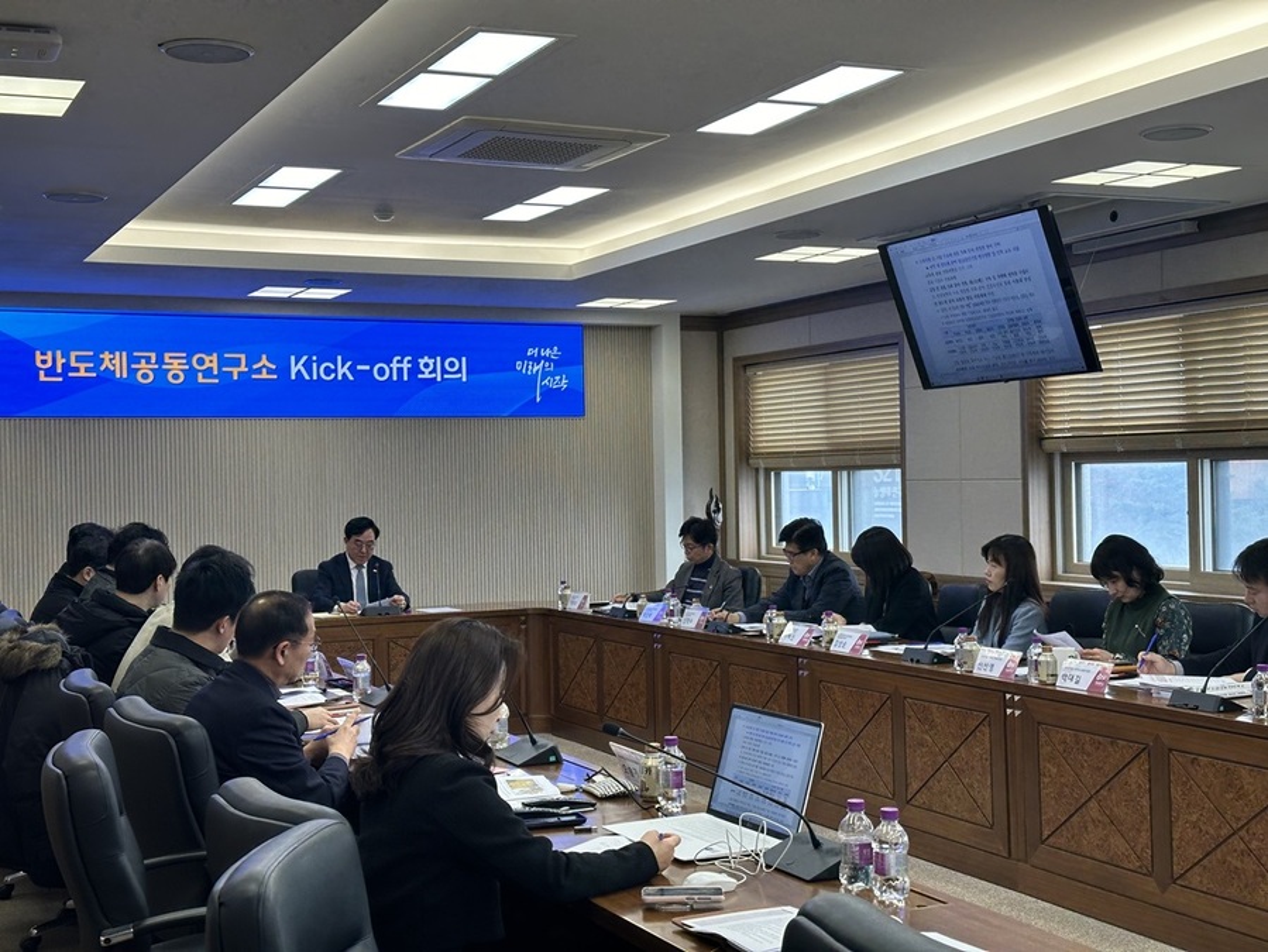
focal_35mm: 48
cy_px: 476
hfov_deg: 39.6
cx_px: 634
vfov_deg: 30.3
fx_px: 1759
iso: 80
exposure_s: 1/120
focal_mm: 6.86
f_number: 1.78
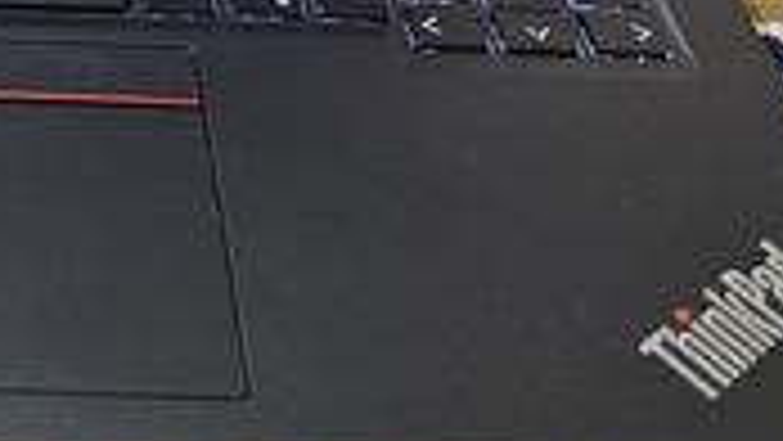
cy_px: -25
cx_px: -79
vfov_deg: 17.7
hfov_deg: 28.9
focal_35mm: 66
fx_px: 1371
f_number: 1.7
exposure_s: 1/40
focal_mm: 6.3
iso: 640
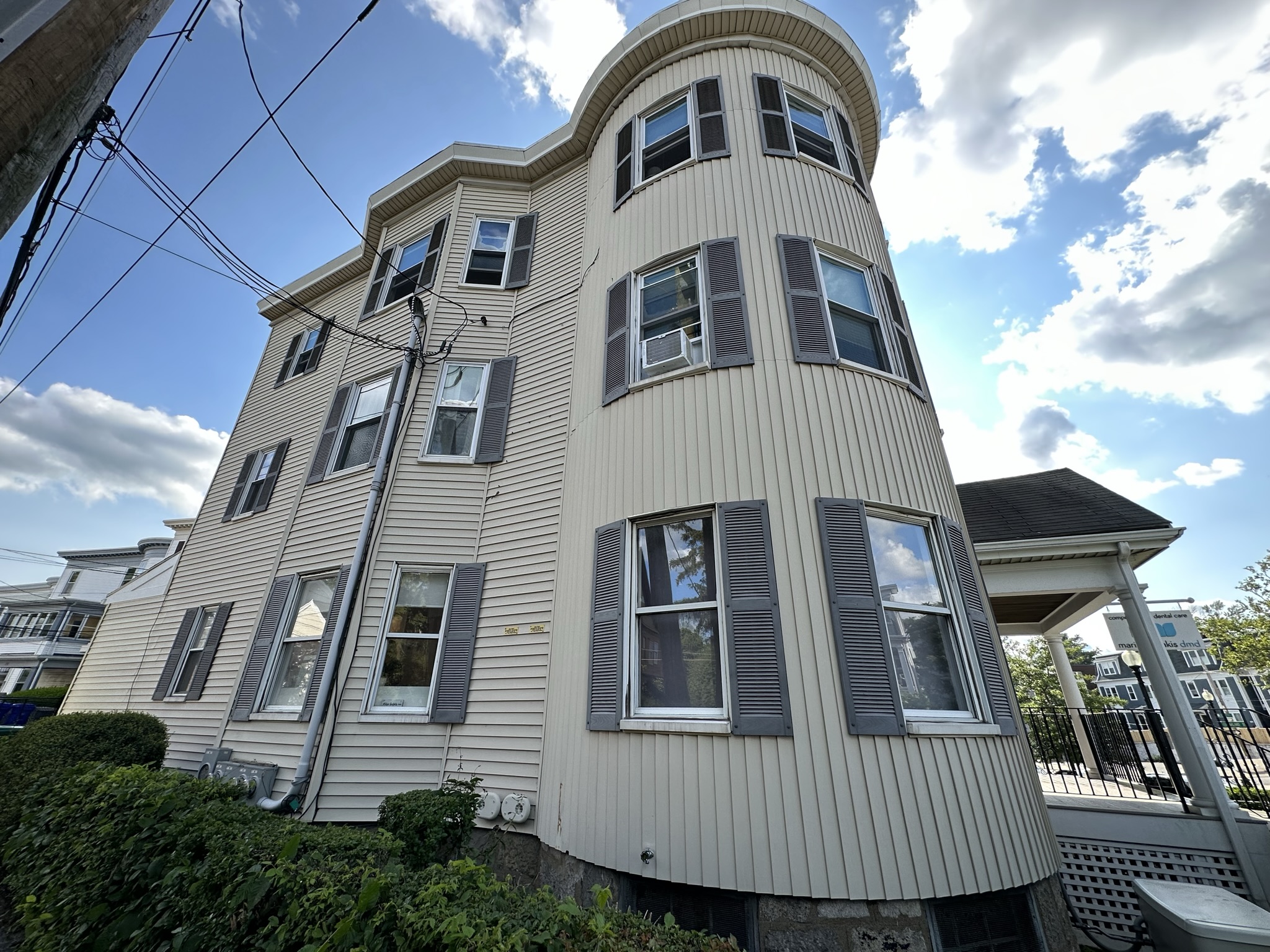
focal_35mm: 14
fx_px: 514
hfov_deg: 102.1
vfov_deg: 85.7
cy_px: 476
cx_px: 635
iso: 40
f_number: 2.2
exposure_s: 1/640
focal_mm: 2.22
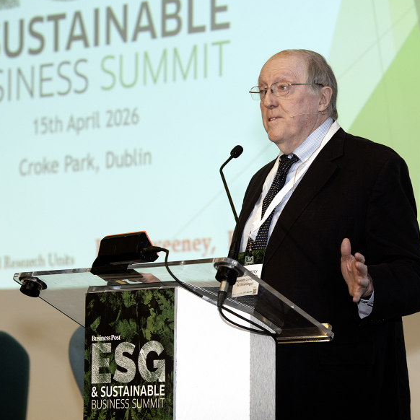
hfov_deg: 10.2
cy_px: 207
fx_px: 2347
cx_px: 228
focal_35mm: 171
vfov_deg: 10.2
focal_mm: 130
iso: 1000
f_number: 5.6
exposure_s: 1/250
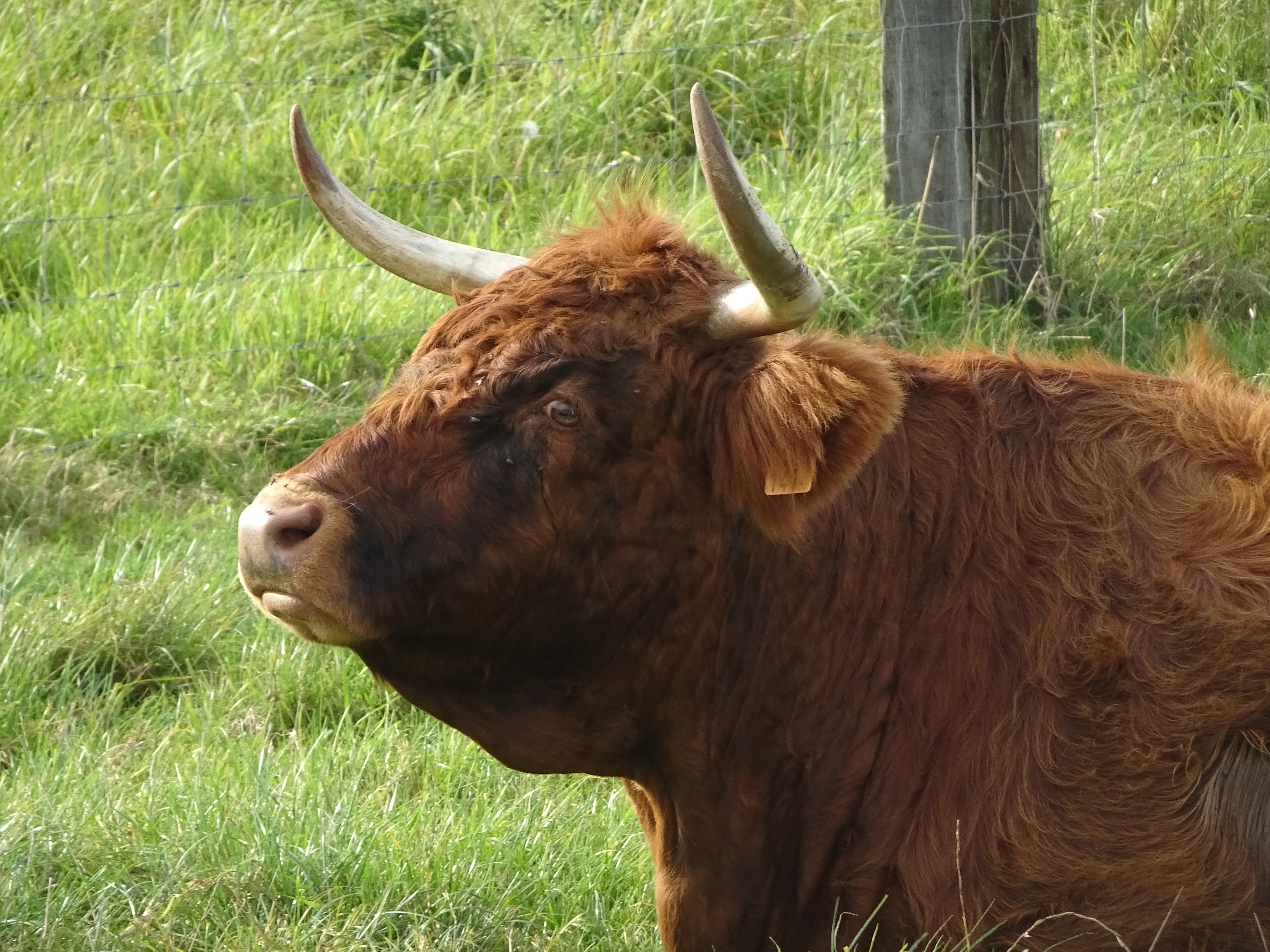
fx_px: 14675
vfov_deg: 3.7
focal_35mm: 400
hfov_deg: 5.0
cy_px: 476
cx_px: 635
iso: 200
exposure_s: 1/250
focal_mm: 68.35
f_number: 6.3
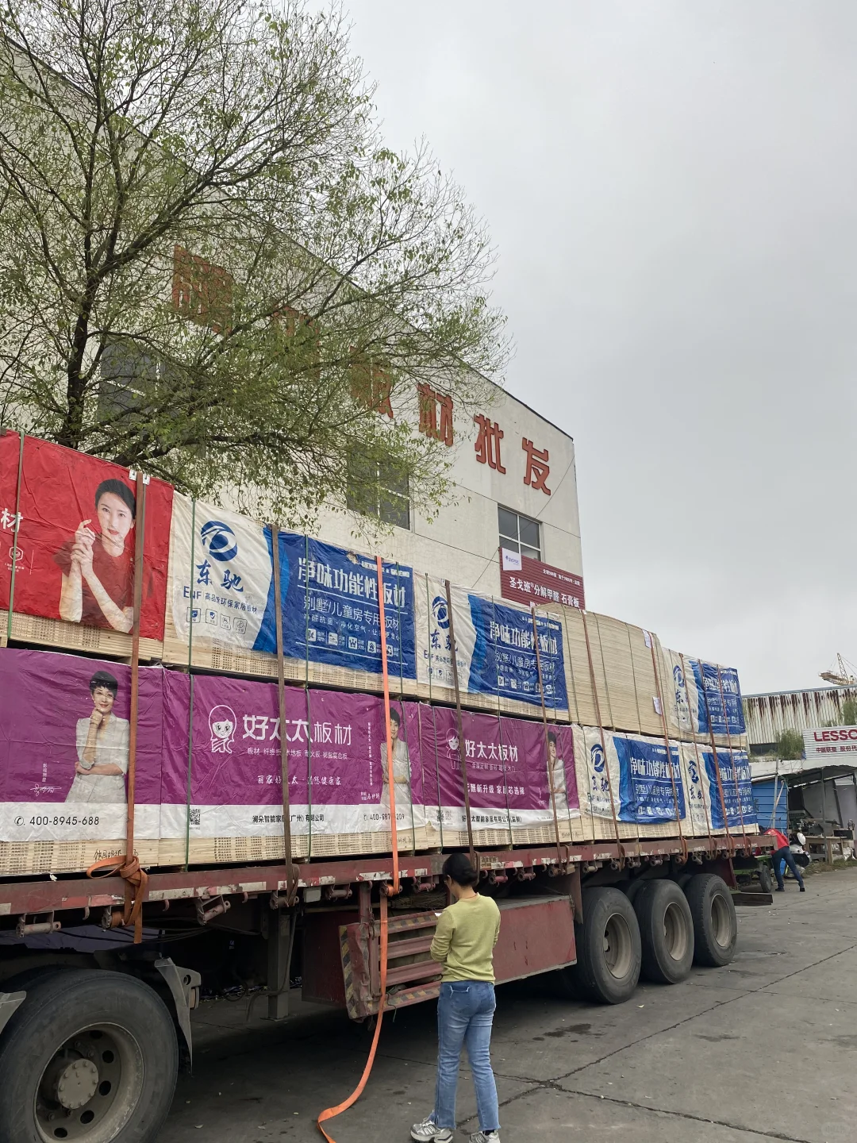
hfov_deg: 53.1
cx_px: 428
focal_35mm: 26
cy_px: 572
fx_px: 858
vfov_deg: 67.3
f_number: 1.8
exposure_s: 1/301
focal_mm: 4.25
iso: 32
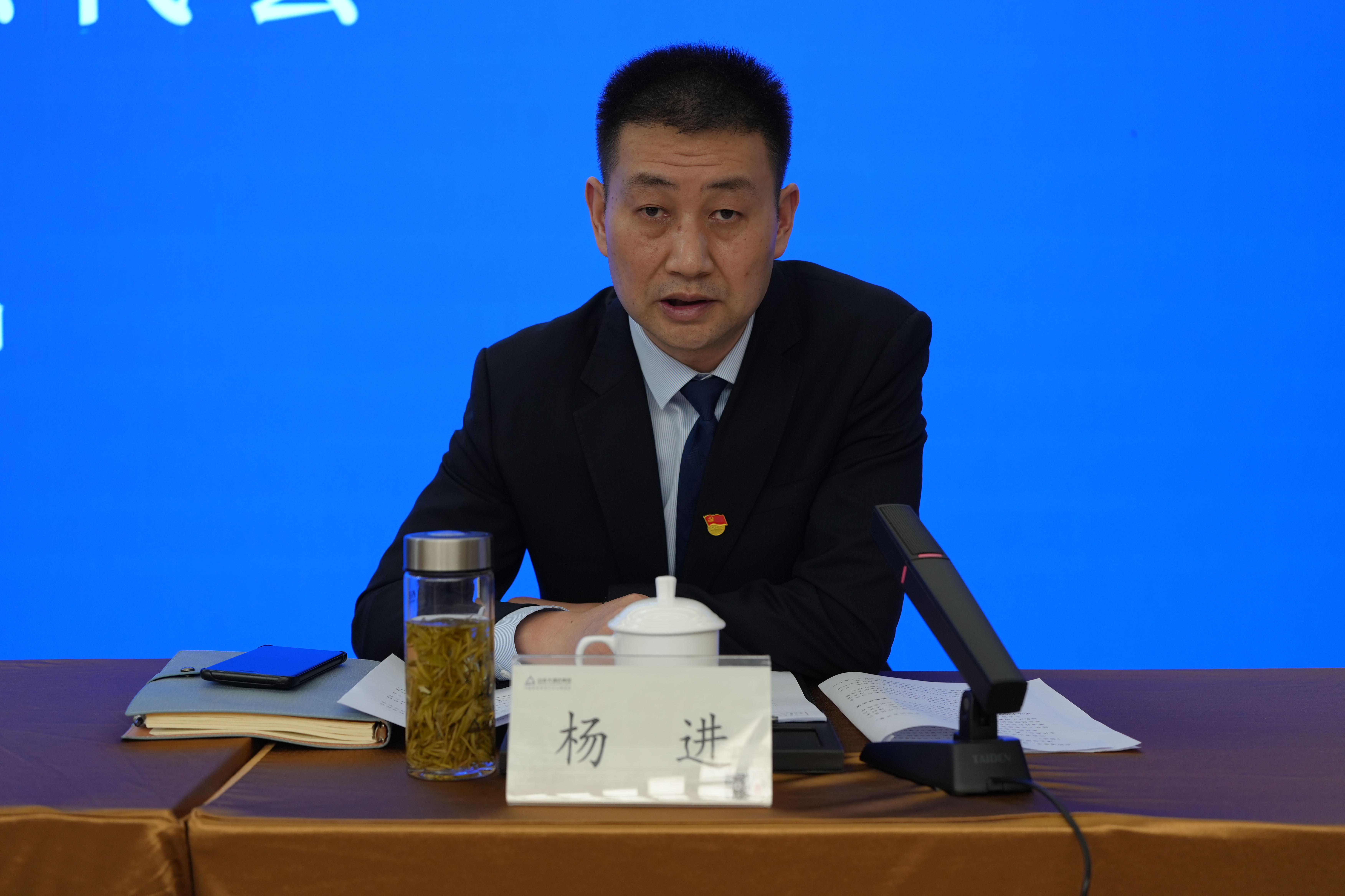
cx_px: 672
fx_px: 1868
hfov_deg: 39.6
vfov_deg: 27.0
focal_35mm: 50
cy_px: 448
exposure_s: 1/160
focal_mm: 50
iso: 640
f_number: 4
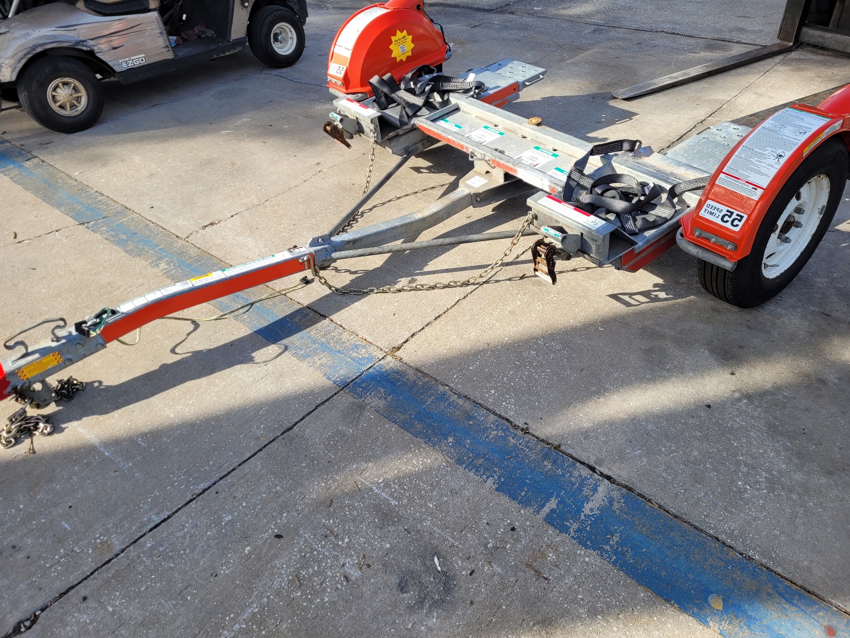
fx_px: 638
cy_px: 319
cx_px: 425
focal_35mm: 26
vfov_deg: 53.1
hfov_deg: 67.3
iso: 40
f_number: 1.8
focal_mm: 5.4
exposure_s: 1/1000
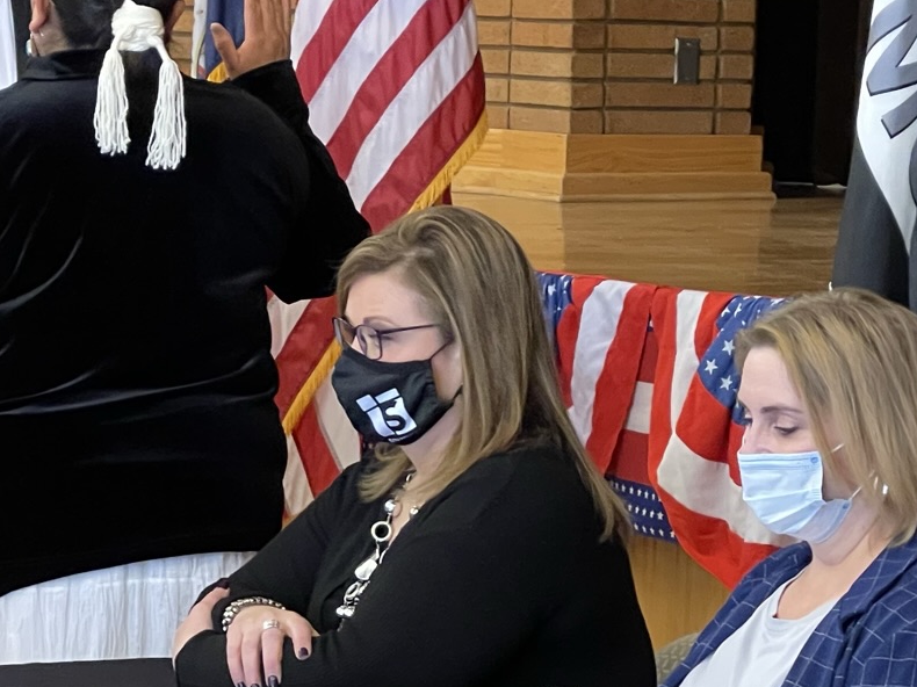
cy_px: 610
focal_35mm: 166
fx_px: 4396
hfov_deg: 11.9
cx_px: 519
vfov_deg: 8.9
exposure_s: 1/60
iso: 500
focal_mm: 7.5
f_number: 2.2
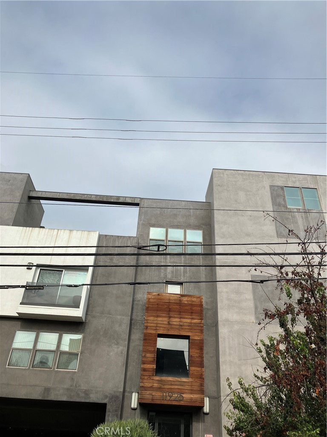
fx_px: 353
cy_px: 218
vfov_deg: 63.4
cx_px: 164
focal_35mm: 28
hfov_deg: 49.7
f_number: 1.8
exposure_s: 1/2703
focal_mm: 3.99
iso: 32
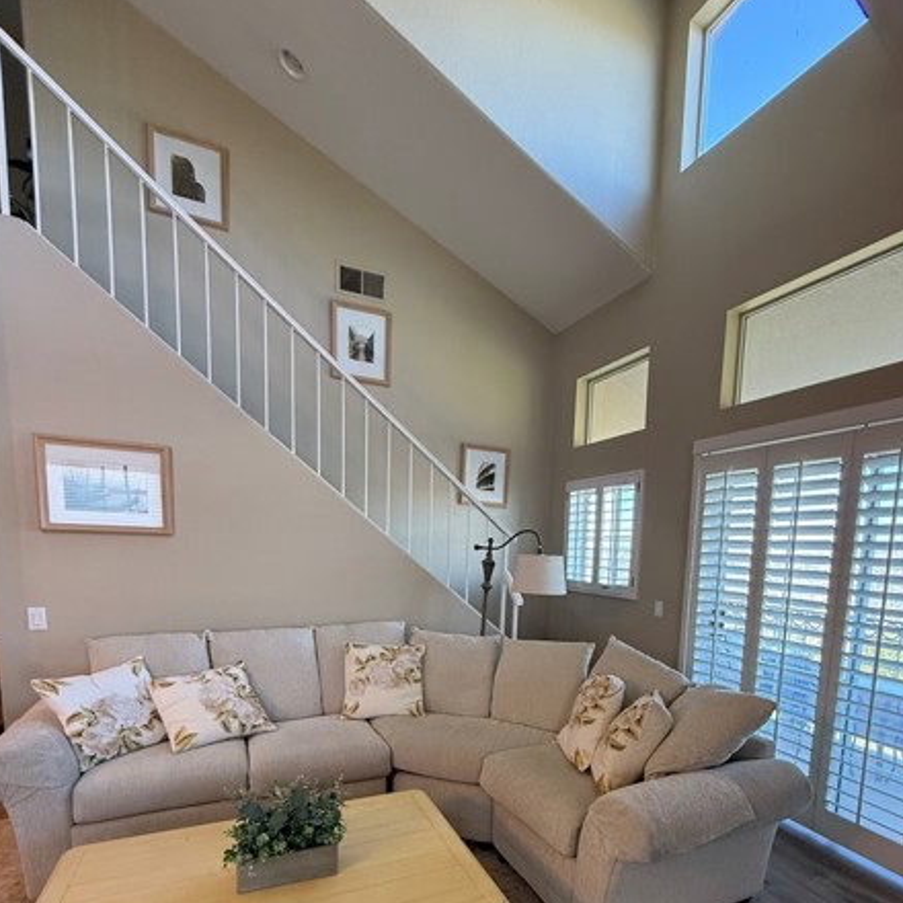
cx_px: 478
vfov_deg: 77.6
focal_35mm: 18
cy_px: 616
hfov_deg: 80.6
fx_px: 531
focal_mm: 2.22
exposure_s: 1/120
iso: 320
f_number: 2.2
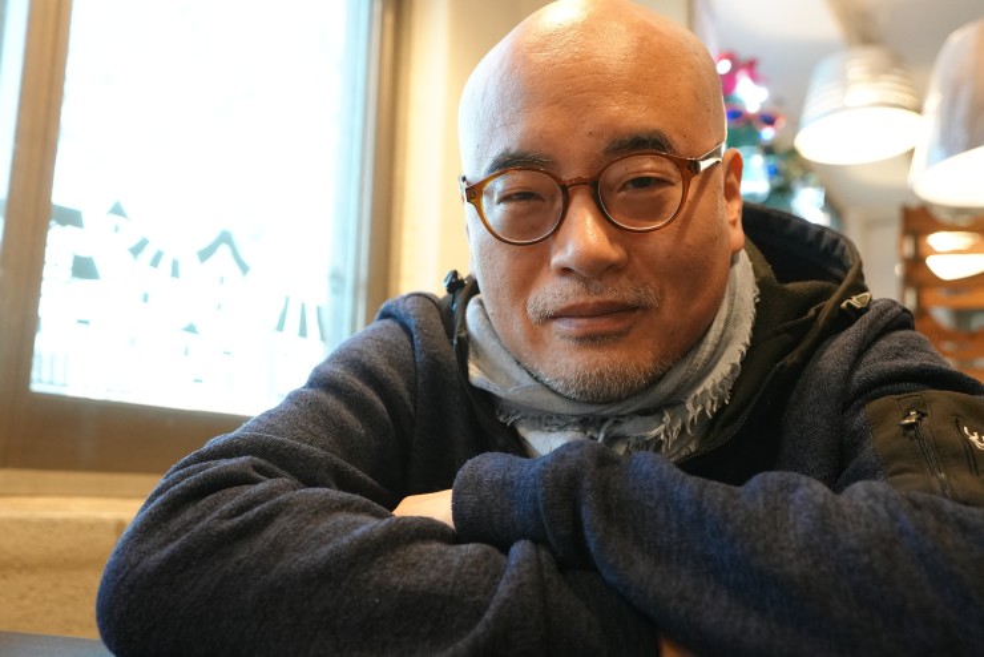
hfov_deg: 54.4
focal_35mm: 35
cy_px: 328
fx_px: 957
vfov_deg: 37.9
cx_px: 492
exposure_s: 1/160
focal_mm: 35
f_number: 4
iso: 6400
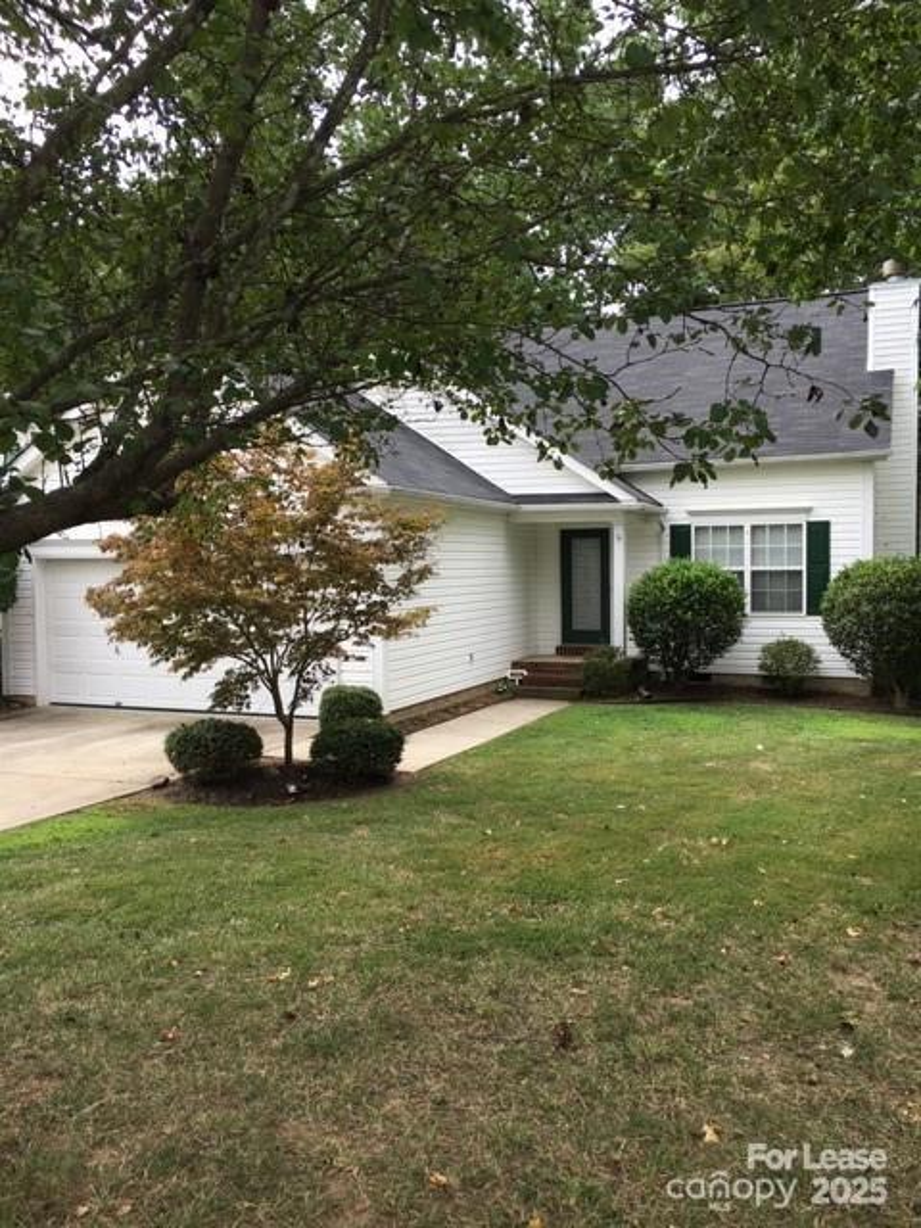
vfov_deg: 61.7
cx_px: 460
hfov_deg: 48.2
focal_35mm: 29
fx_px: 1029
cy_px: 614
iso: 25
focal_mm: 4.15
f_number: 2.2
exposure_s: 1/213
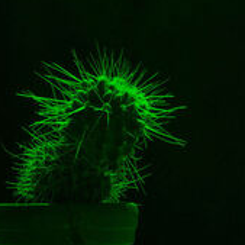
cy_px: 218
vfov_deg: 7.5
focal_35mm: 233
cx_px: 96
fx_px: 1866
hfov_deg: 7.5
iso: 100
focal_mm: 16.2
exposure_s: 1
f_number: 3.2
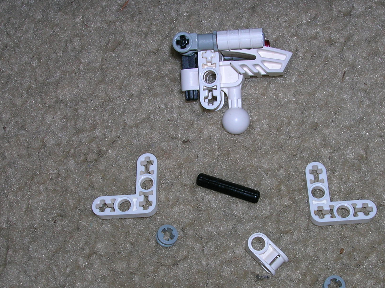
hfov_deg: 29.8
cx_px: 217
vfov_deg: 22.5
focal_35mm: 65
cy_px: 191
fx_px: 722
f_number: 5.4
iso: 50
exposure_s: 1/60.1
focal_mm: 7.7
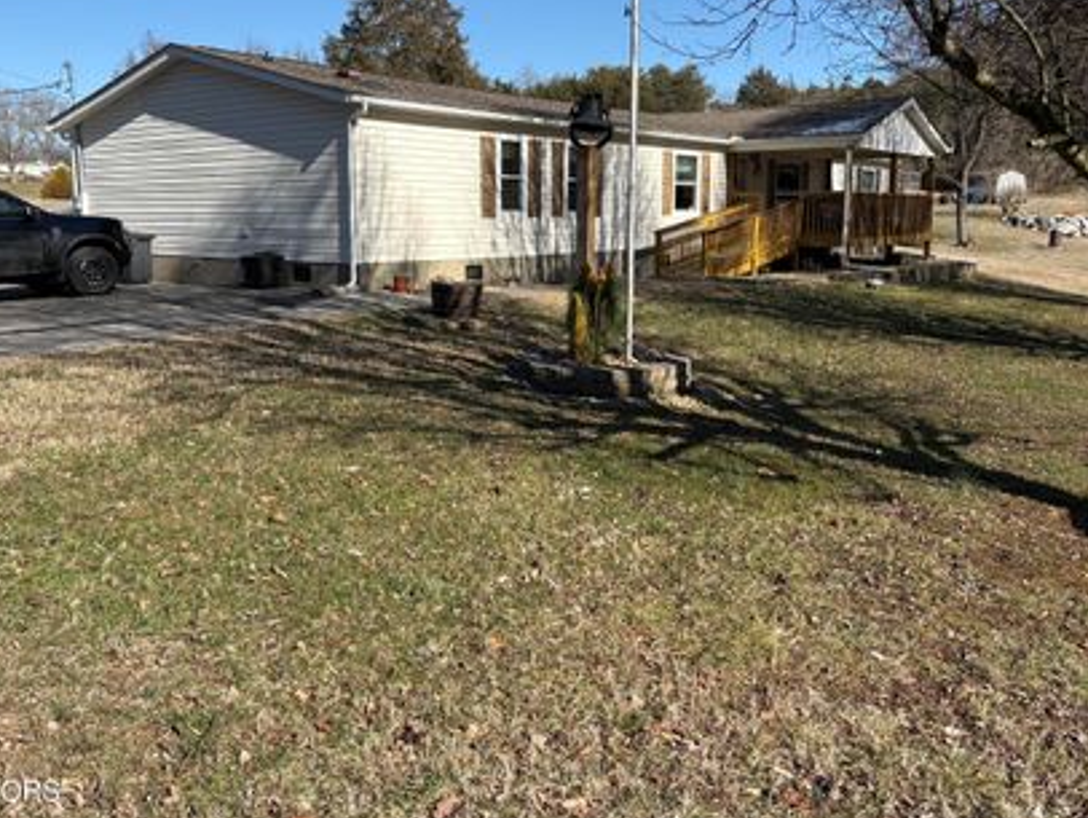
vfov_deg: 44.0
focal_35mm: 32
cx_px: 517
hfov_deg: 56.8
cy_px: 334
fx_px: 1006
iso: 50
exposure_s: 1/2865
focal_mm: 5.96
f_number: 1.6
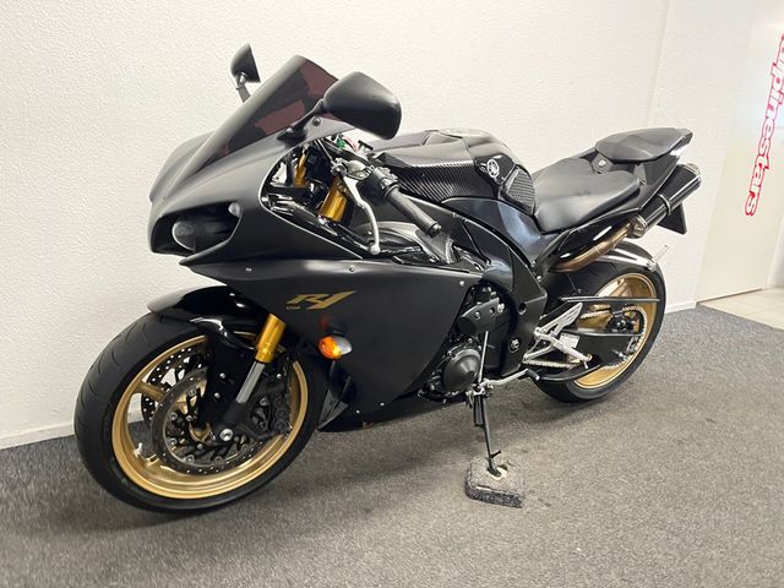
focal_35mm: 26
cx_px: 392
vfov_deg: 53.1
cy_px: 294
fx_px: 589
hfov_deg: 67.3
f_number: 1.6
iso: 640
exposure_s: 1/33
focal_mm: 5.1
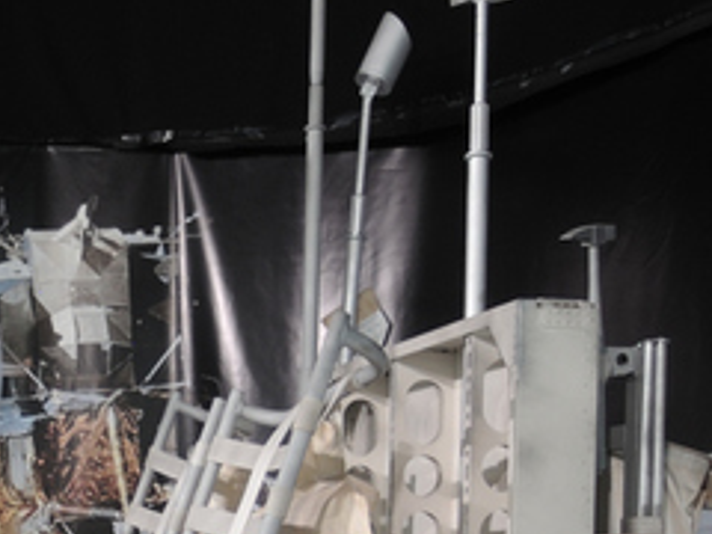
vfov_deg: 19.7
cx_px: -30
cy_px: 645
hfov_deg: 26.1
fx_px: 1440
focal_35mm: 70
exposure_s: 1/6
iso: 100
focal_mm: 5.1
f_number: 1.8
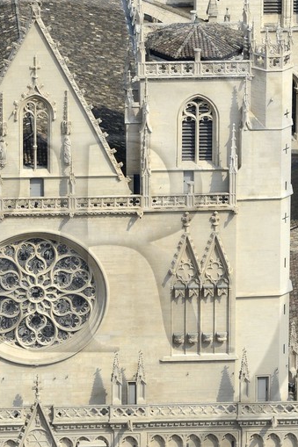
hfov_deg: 3.2
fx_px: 5268
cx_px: 44
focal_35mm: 424
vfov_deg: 4.9
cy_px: 246
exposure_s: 1/320
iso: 200
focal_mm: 135
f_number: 10
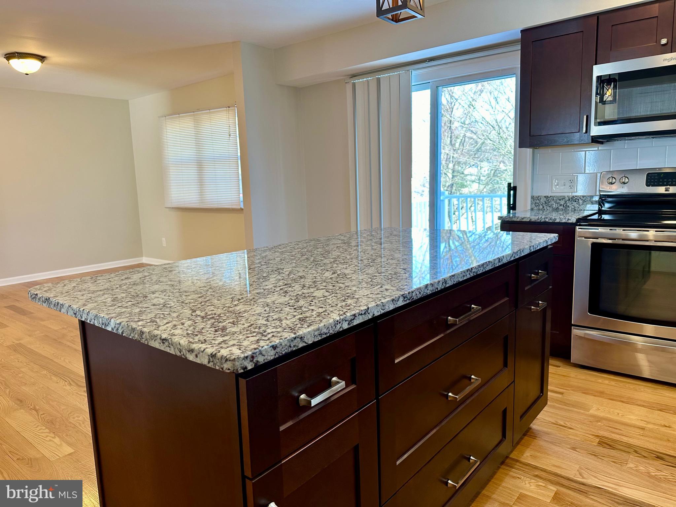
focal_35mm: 24
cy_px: 254
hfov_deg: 71.6
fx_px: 469
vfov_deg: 56.8
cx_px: 338
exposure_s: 1/120
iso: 80
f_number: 1.78
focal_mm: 6.86
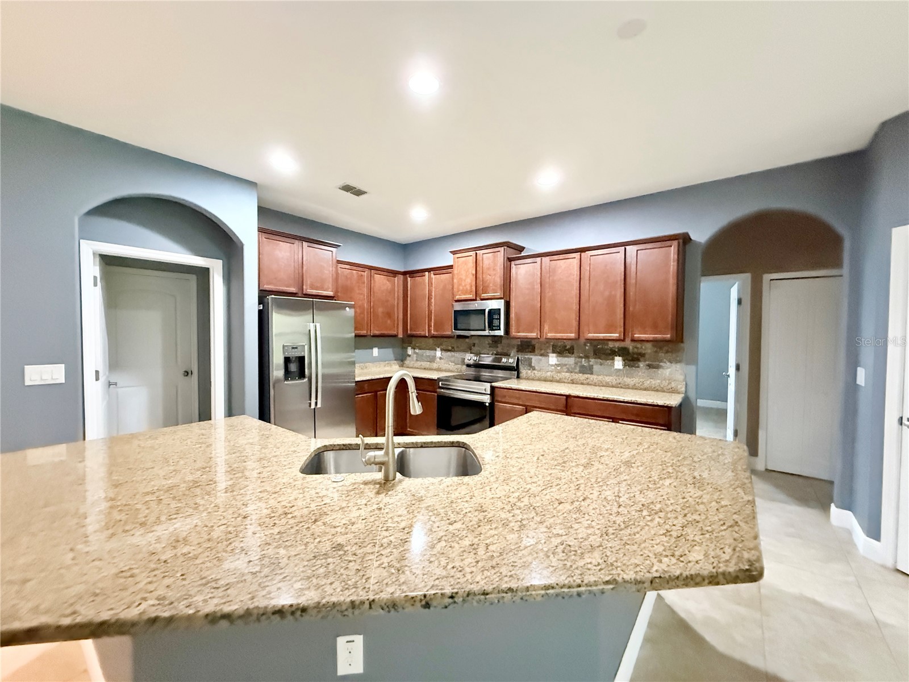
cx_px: 454
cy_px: 341
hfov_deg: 102.1
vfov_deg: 85.7
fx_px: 368
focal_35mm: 14
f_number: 2.2
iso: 1600
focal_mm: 2.22
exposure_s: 1/60
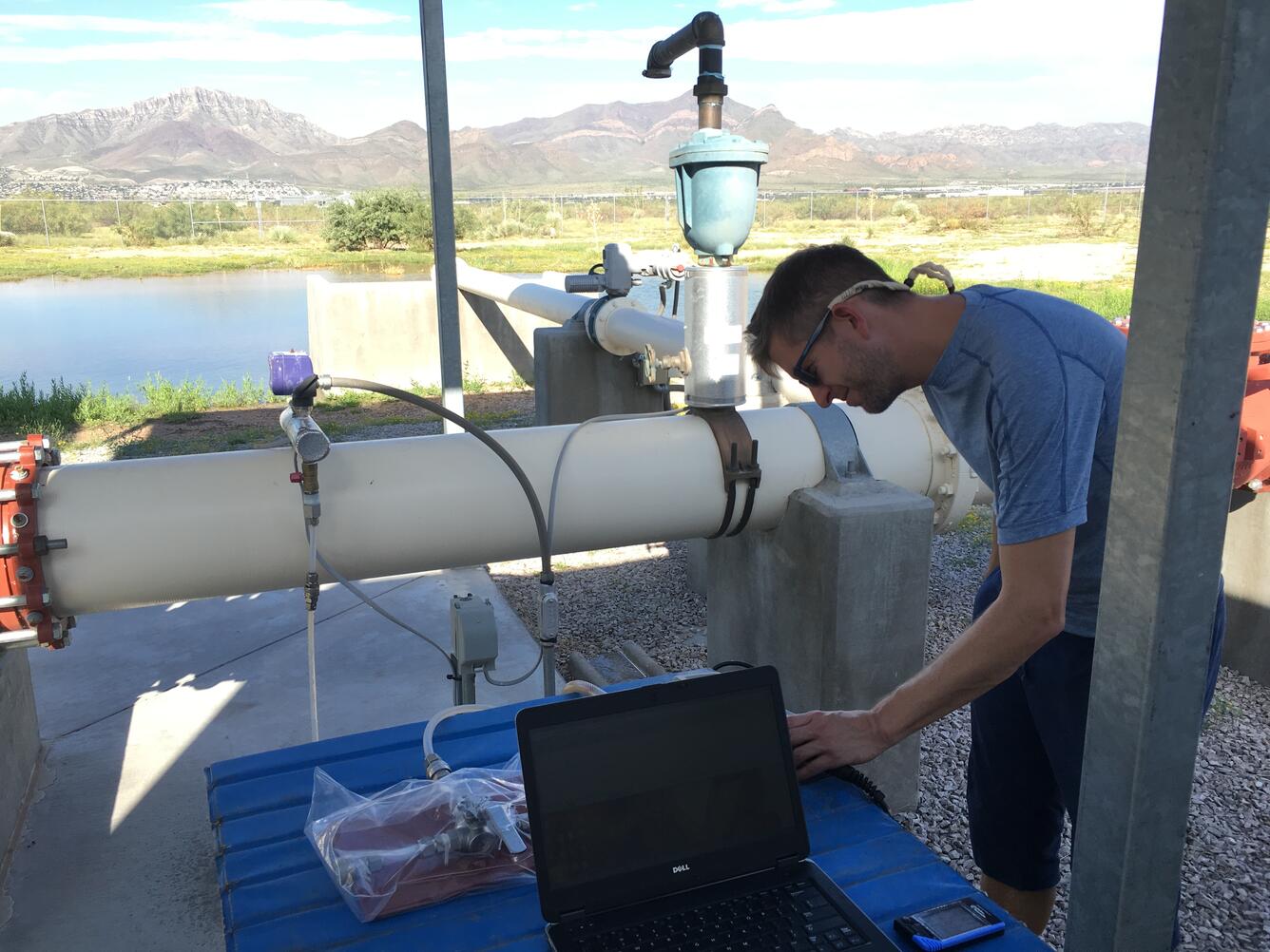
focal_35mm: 29
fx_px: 1064
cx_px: 635
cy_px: 476
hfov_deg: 61.7
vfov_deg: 48.2
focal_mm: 4.15
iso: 25
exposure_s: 1/513
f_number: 2.2
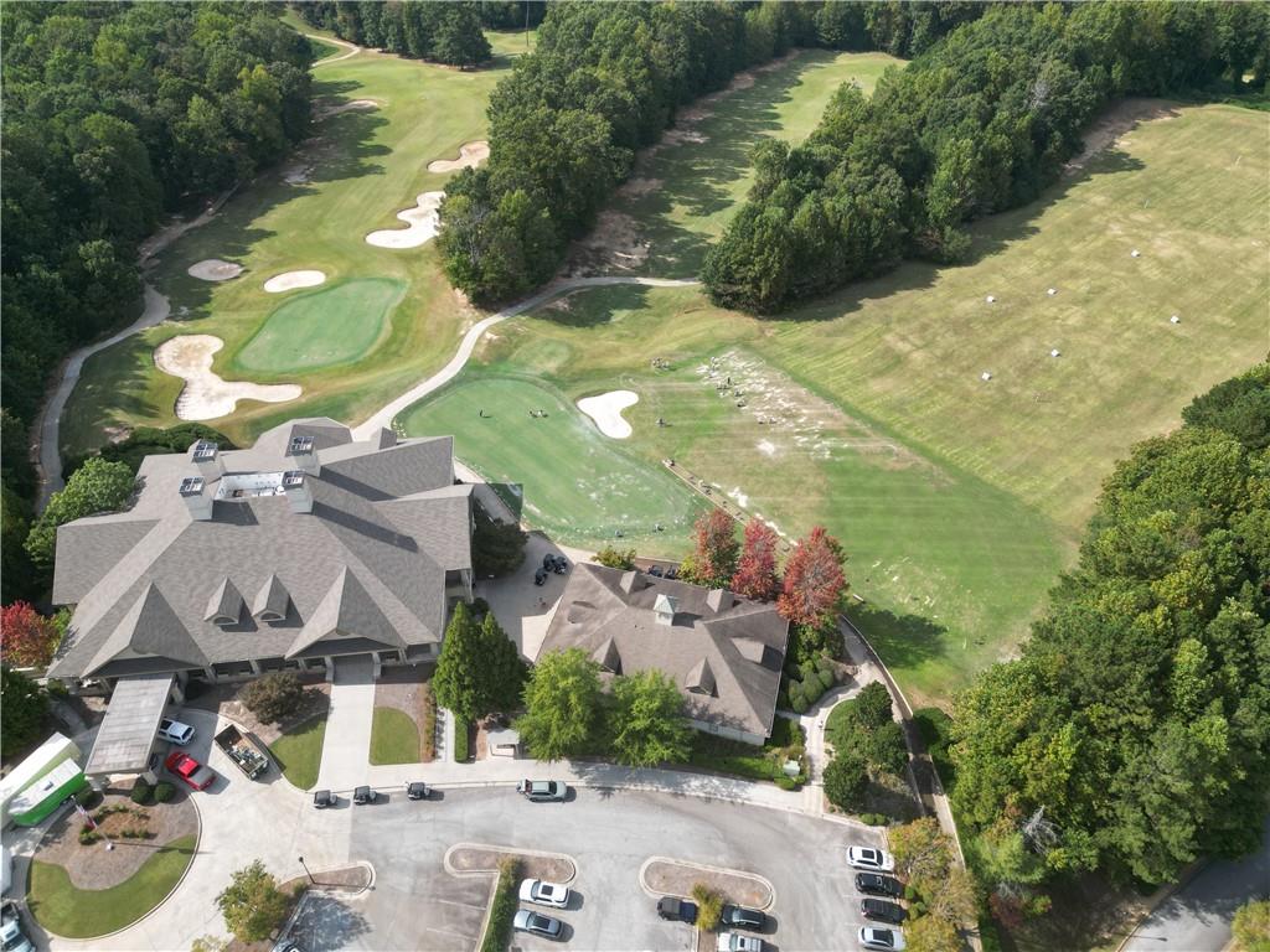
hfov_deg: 71.6
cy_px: 476
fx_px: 881
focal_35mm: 24
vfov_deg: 56.8
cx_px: 635
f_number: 1.7
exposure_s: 1/1500
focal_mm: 6.72
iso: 120
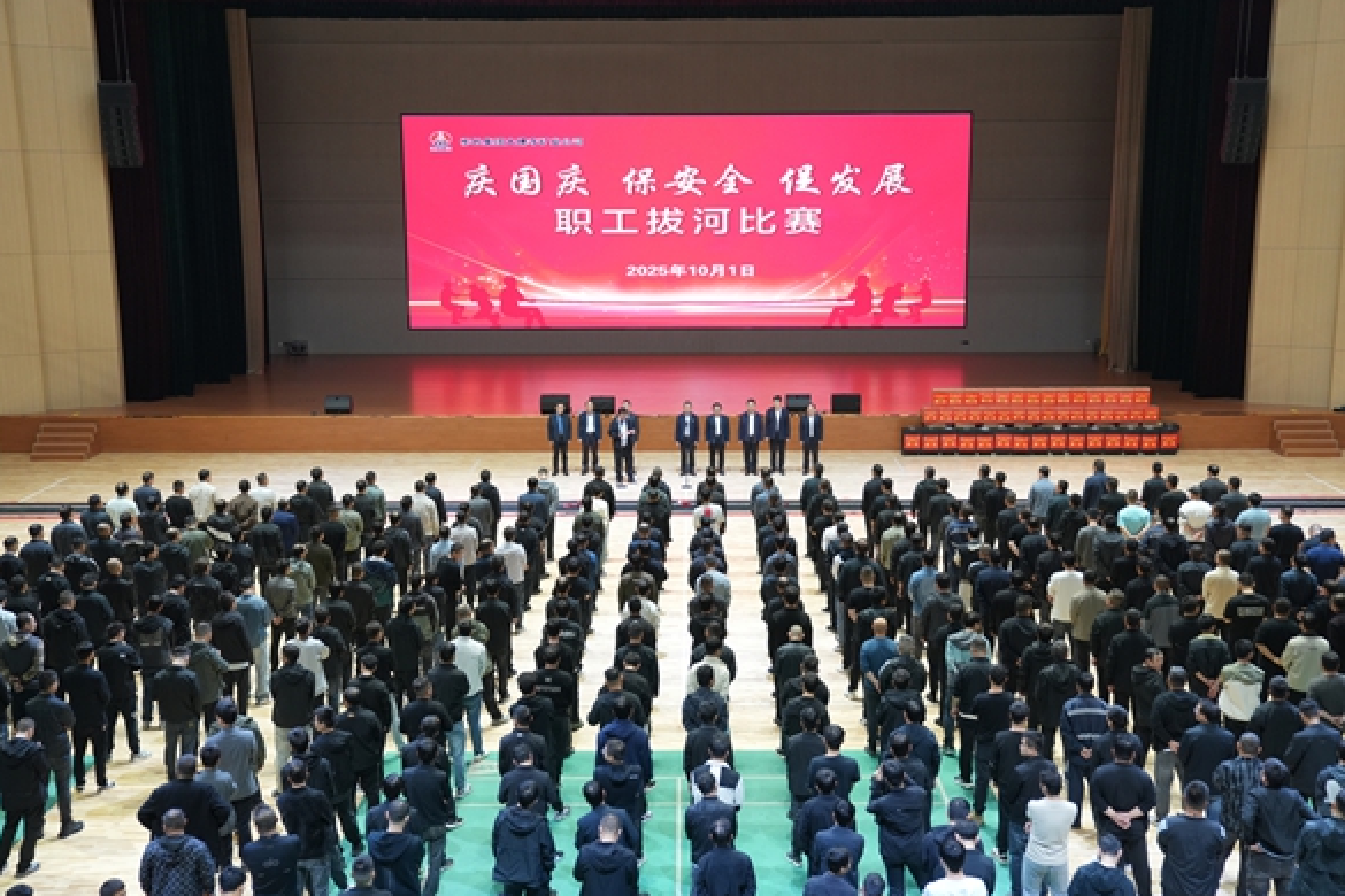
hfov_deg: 47.4
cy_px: 443
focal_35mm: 41
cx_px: 687
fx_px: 1532
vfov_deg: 32.6
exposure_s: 1/160
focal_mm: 40
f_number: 3.5
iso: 1600
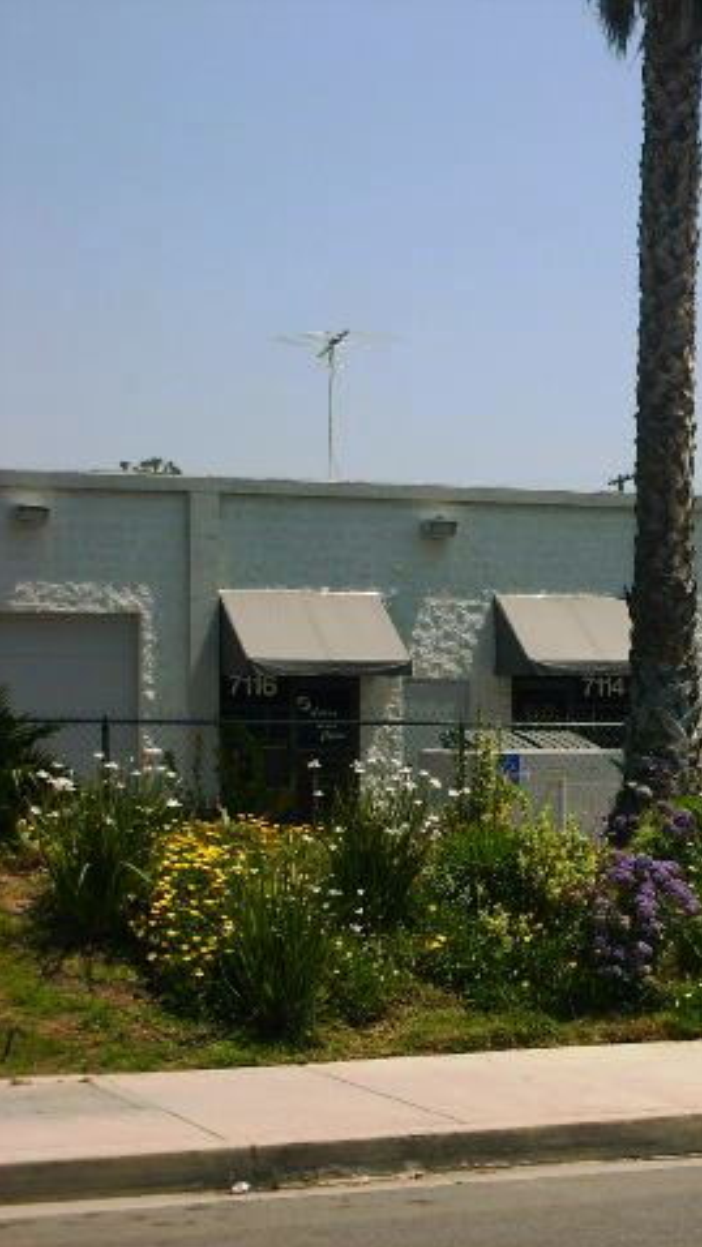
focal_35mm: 89
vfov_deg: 23.9
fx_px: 2944
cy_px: 624
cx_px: 830
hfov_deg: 13.3
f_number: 3.6
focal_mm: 10.3
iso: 50
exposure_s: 1/1000
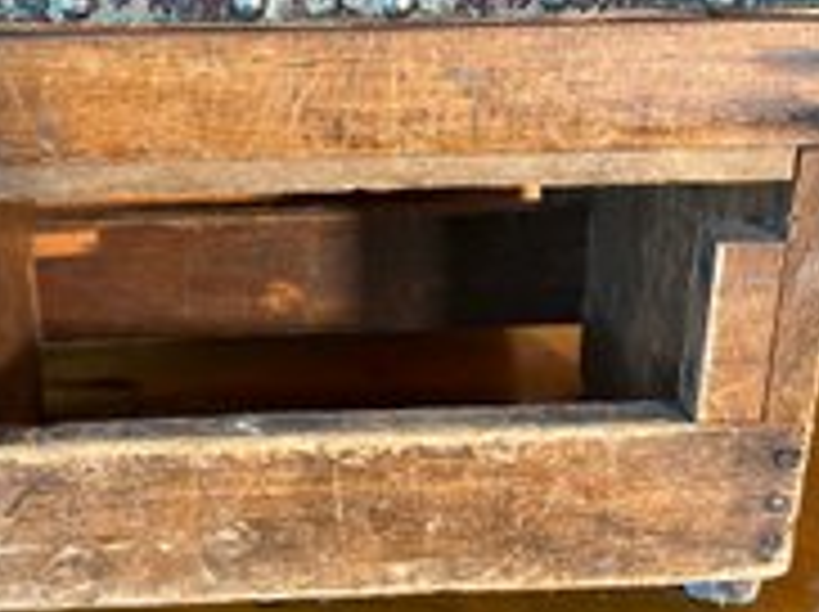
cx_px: 304
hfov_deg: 38.7
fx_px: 1158
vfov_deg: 29.4
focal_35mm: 49
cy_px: 214
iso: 200
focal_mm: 5.7
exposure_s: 1/60
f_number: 1.5
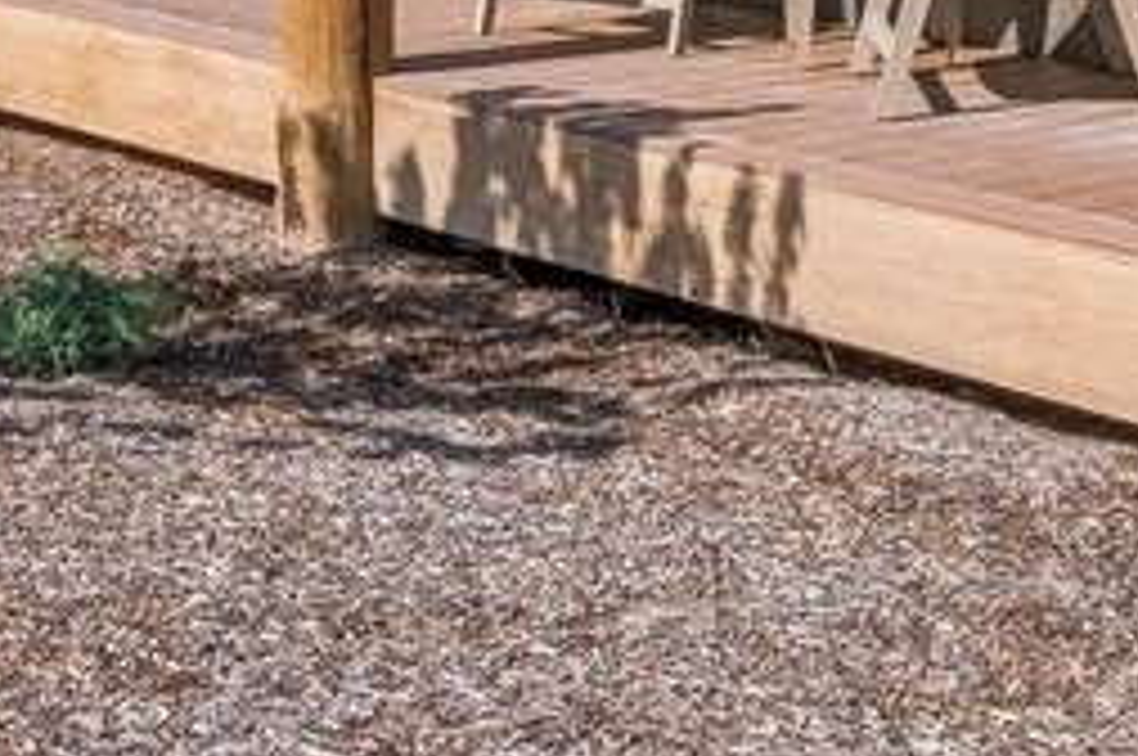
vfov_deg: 13.3
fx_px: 2999
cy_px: -500
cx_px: 661
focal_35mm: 95
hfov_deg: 21.5
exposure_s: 1/500
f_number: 6.3
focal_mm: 10
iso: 100
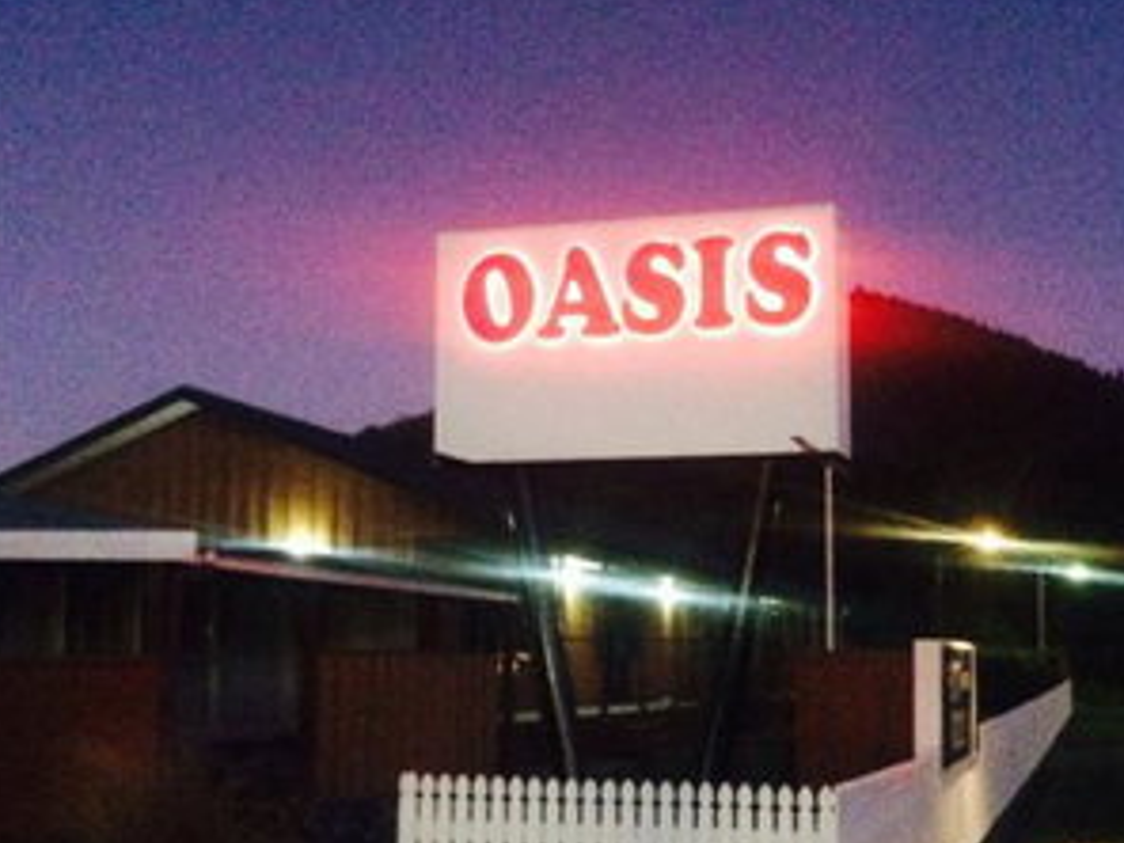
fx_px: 1526
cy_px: 509
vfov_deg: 30.8
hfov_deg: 40.3
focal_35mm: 47
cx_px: 668
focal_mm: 4.15
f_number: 2.2
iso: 1000
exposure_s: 1/15
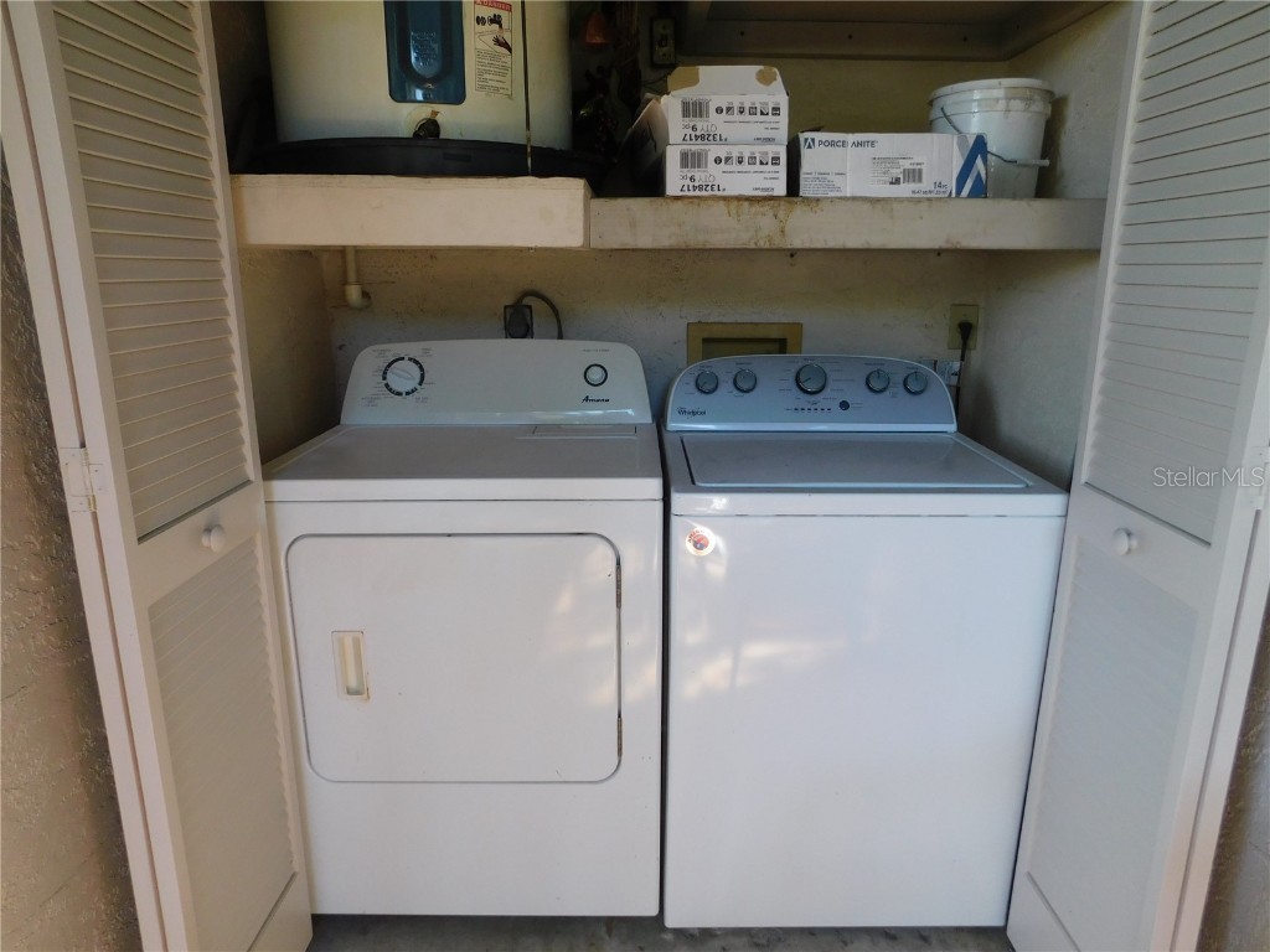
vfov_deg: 58.9
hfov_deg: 73.9
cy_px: 476
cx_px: 635
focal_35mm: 23
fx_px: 844
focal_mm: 4
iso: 160
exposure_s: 1/30
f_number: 3
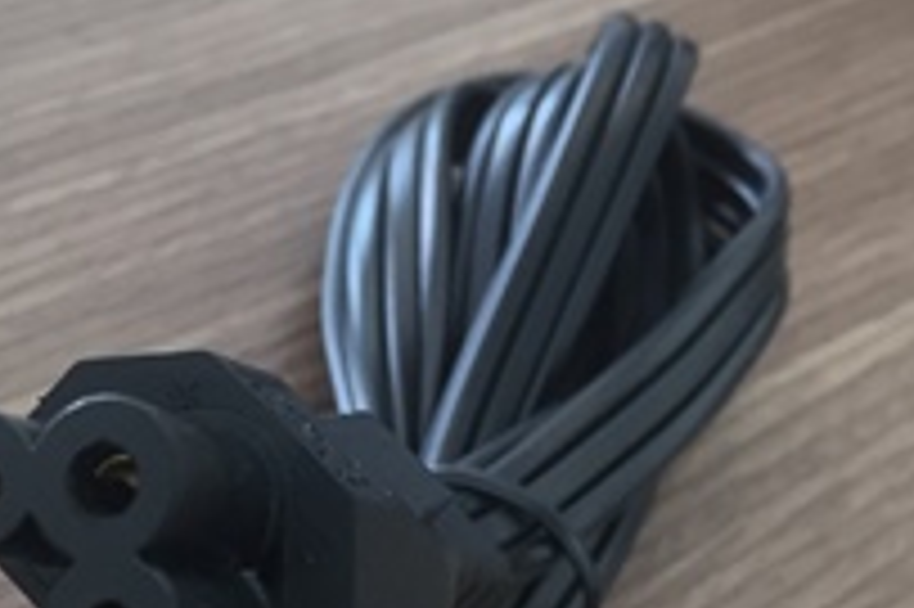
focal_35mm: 95
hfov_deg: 20.5
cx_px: -95
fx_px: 2410
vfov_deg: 13.8
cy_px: 815
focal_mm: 4.15
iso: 100
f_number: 2.2
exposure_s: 1/33
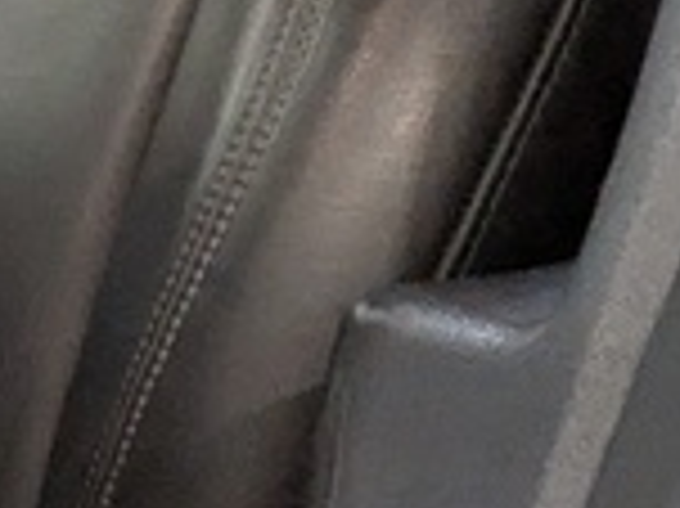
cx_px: -1247
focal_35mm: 95
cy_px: -103
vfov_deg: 15.0
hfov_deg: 12.2
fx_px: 1865
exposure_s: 1/33.3
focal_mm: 1.83
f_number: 2.2
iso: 78
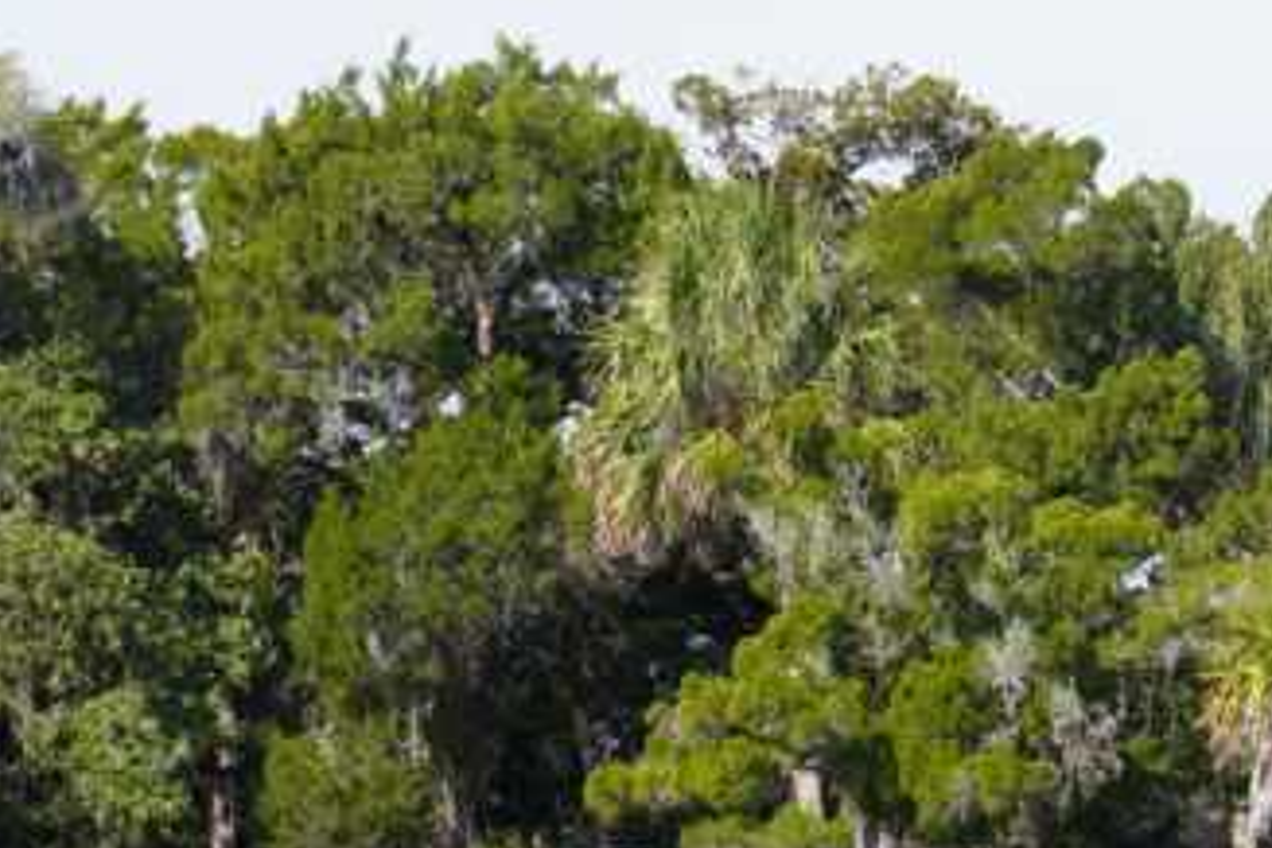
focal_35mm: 299
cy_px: 739
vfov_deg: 4.6
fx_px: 10570
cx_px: 1179
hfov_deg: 6.9
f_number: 7.1
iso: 100
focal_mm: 85
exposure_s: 1/200
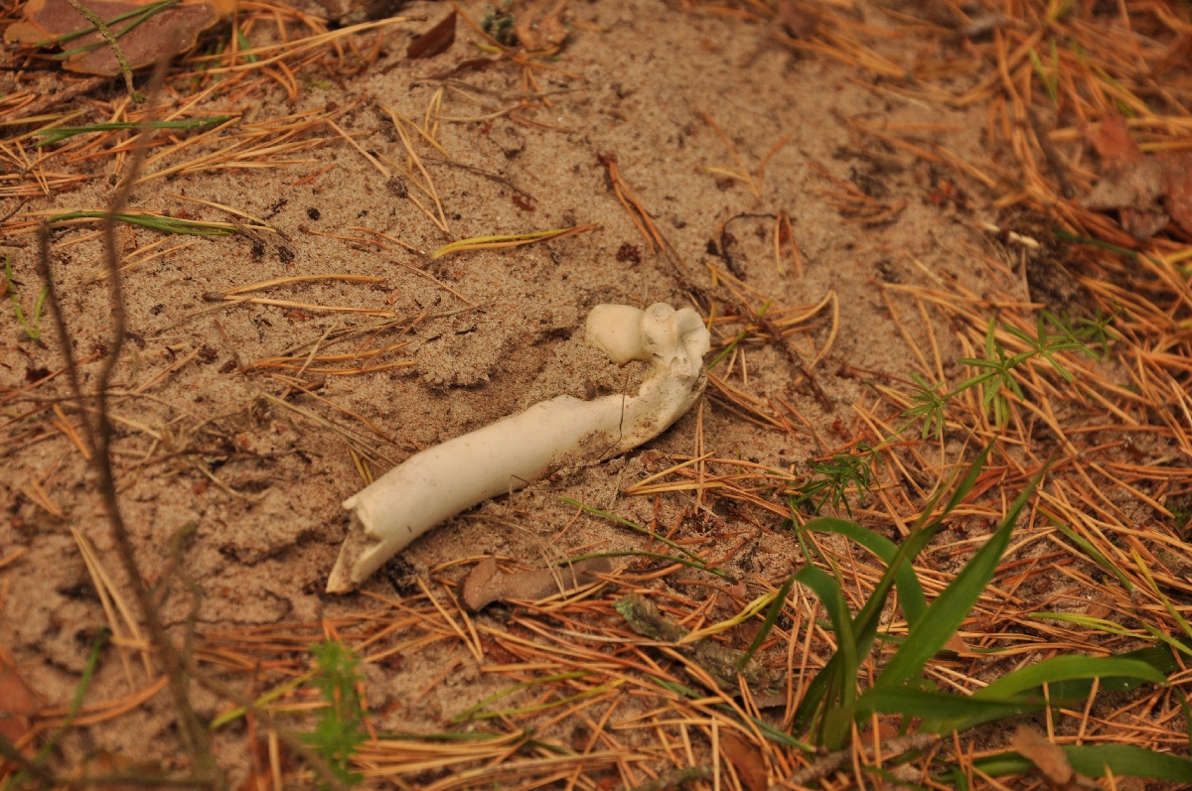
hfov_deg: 13.1
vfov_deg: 8.7
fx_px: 5209
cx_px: 596
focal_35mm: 158
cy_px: 396
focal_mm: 105
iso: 250
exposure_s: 1/60
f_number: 9
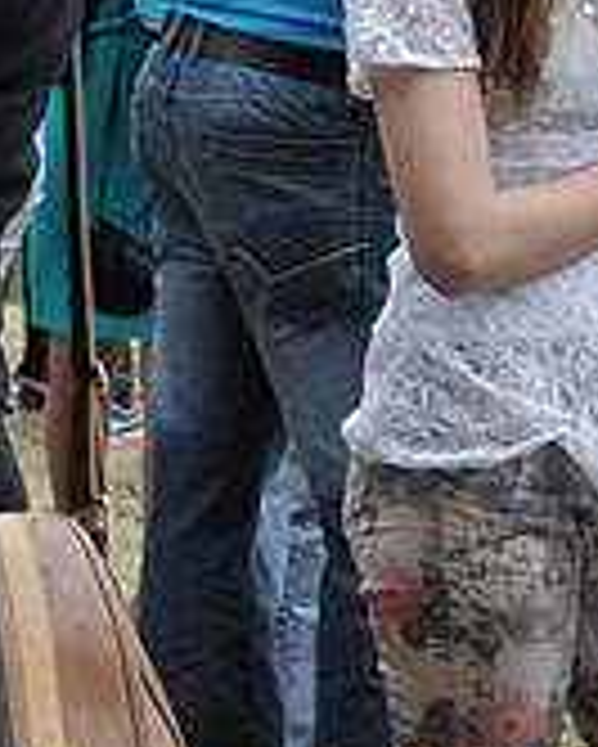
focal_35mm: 173
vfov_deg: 11.1
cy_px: 353
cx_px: -1160
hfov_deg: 7.8
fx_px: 3824
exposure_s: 1/250
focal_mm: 24
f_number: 8
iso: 500
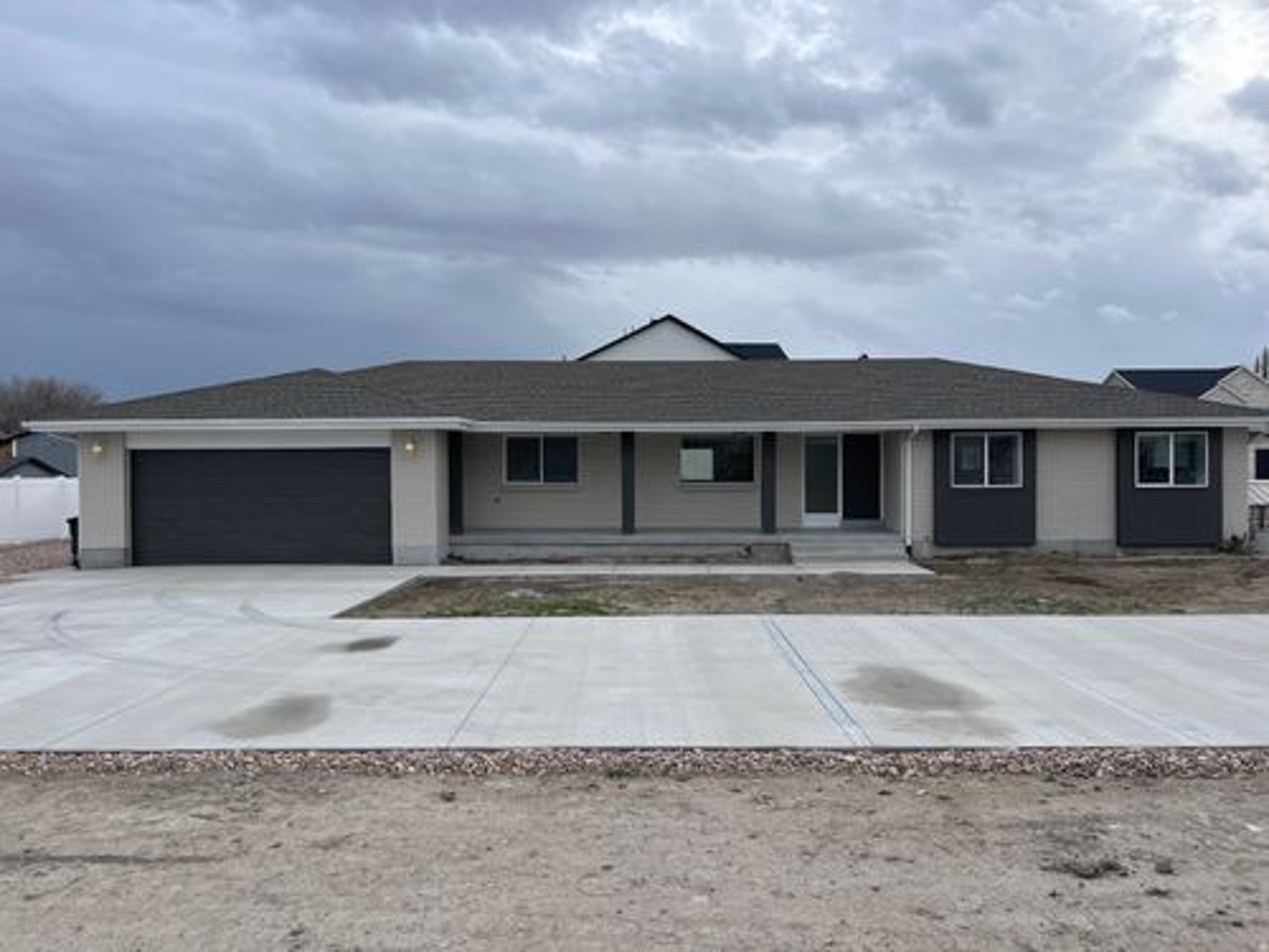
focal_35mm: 26
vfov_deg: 53.1
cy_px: 476
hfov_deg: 67.3
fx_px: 953
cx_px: 634
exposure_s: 1/1030
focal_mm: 5.1
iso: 50
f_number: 1.6
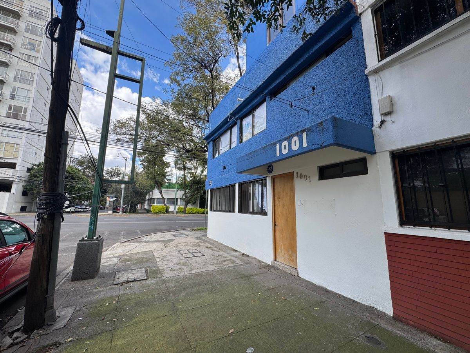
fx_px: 190
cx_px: 235
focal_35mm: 14
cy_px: 176
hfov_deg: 102.1
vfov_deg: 85.7
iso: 40
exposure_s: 1/392
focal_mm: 2.22
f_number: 2.2
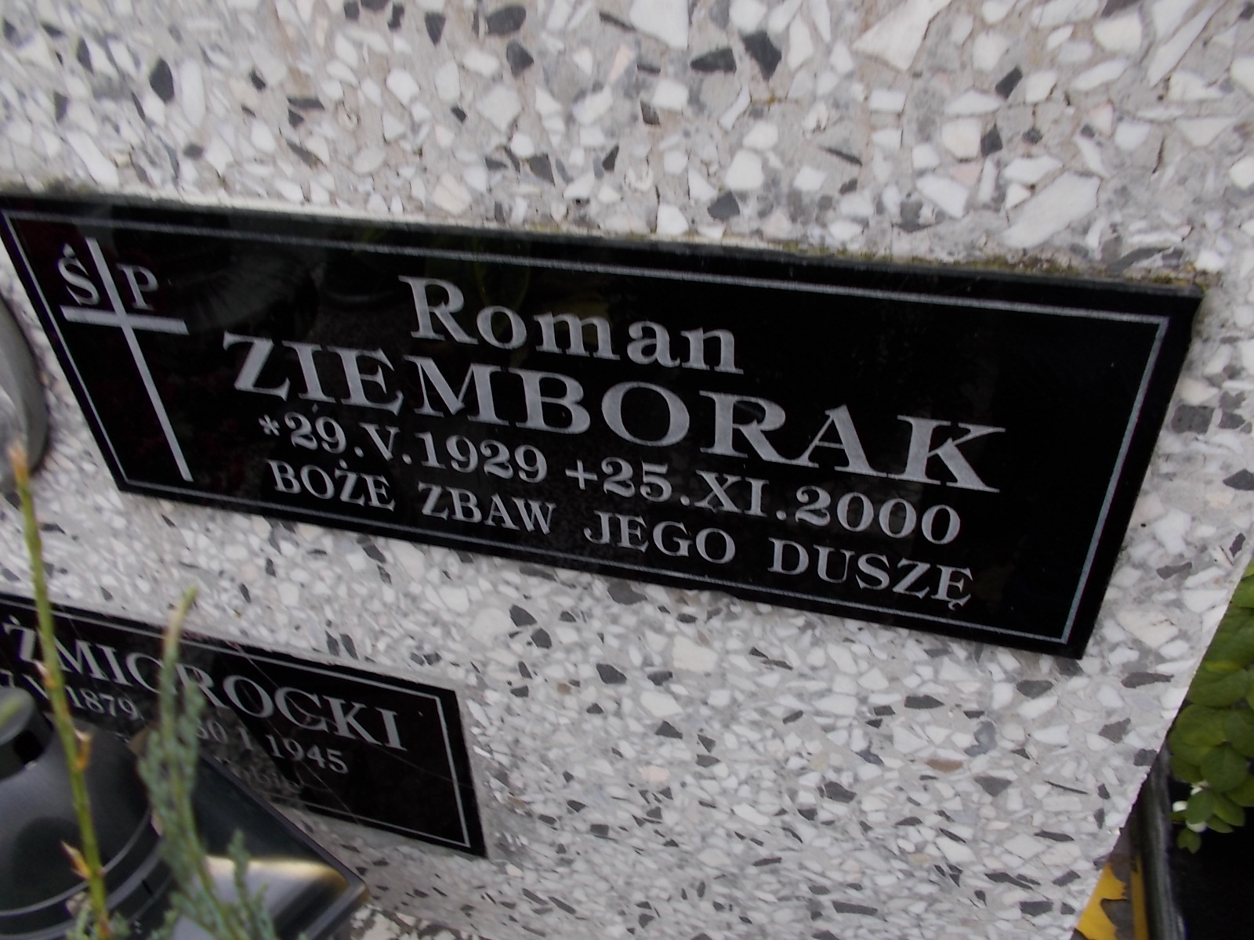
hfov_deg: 67.3
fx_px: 942
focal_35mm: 26
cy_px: 470
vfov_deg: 53.1
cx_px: 627
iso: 80
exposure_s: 1/30
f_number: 3.2
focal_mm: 4.6
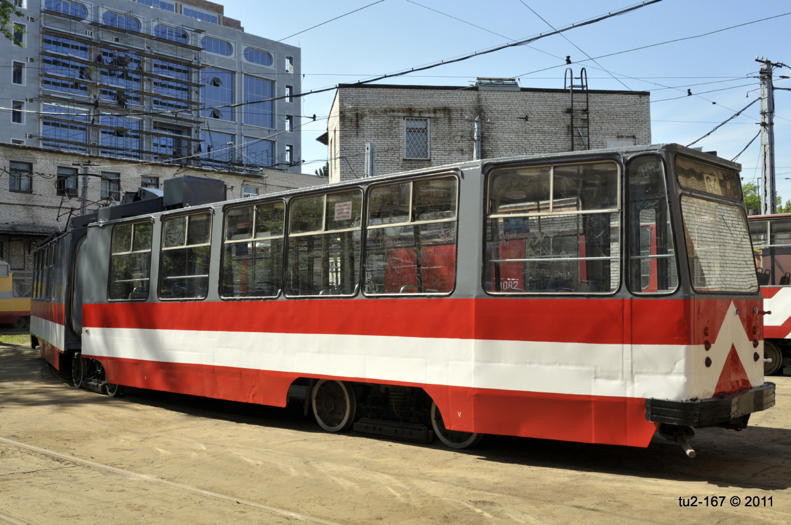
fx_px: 790
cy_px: 262
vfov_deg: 36.8
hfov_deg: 53.2
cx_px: 396
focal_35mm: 36
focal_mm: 24
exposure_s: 1/500
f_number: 11
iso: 400
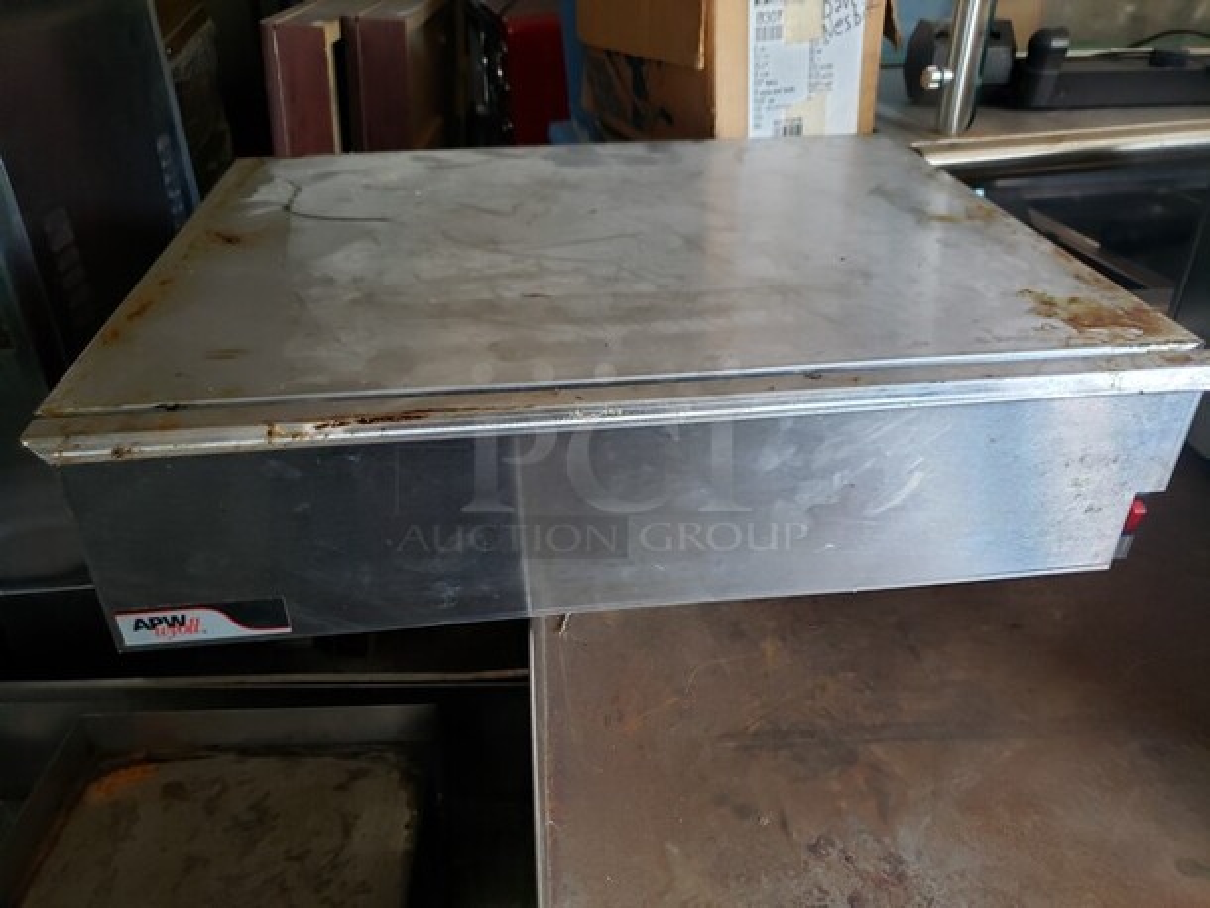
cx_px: 605
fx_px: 909
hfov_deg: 67.3
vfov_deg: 53.1
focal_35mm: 26
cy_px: 454
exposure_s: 1/47
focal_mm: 4.3
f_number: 1.5
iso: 250
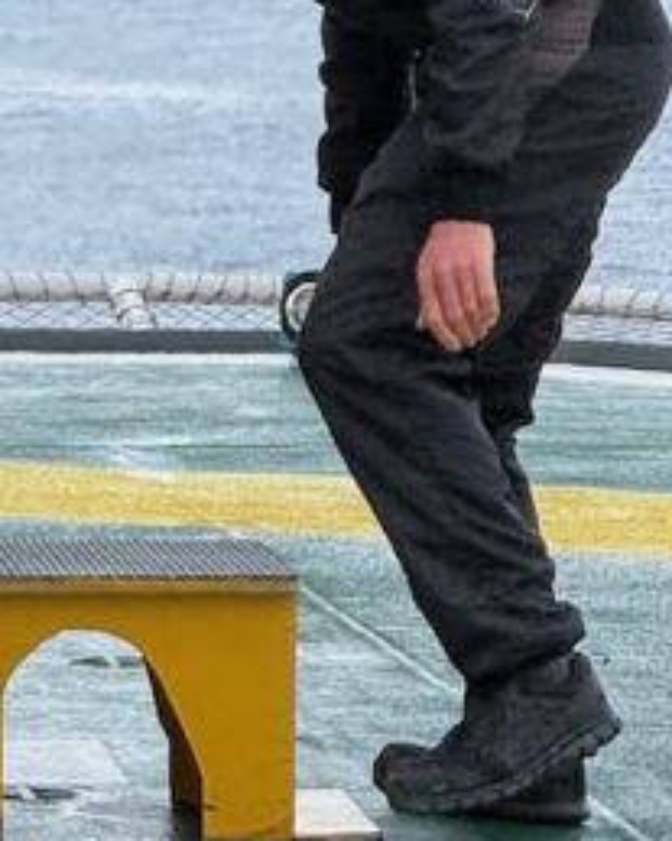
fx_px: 11517
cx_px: -364
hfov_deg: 3.3
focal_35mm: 463
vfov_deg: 4.2
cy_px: -399
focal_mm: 15.66
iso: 50
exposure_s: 1/914
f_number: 2.8
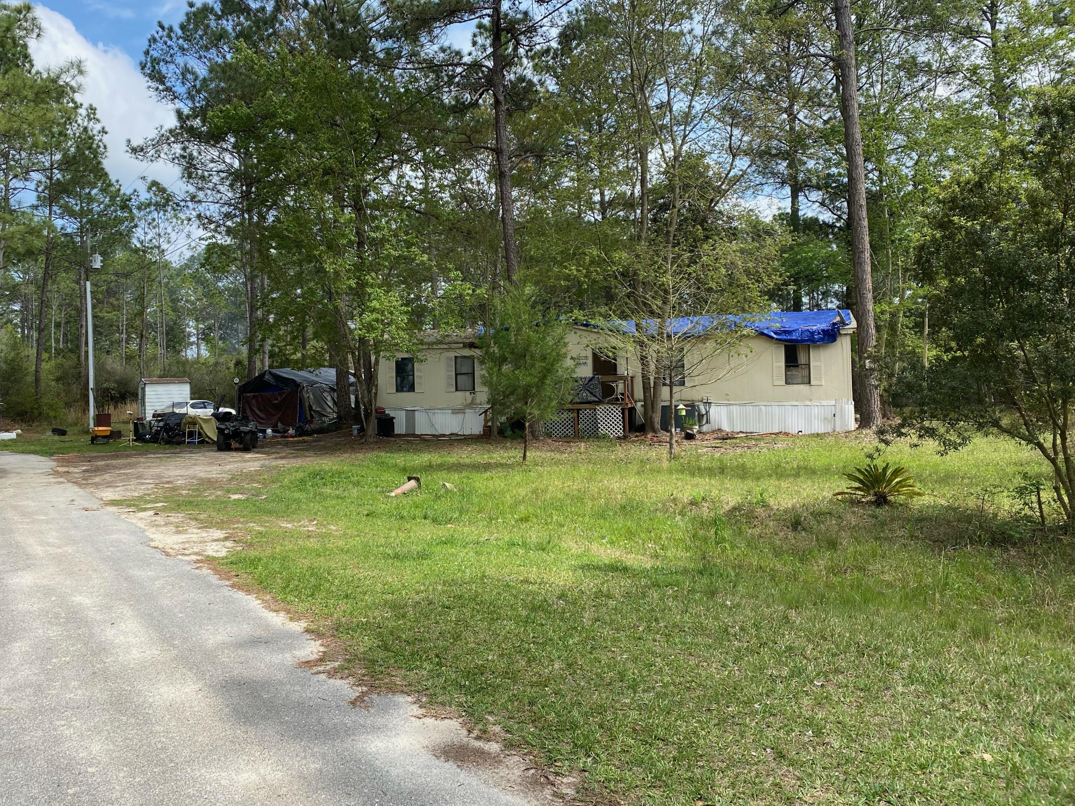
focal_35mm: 29
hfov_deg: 61.5
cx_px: 480
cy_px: 367
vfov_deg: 48.2
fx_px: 901
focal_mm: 4.25
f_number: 1.8
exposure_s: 1/1395
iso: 32
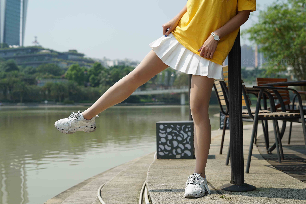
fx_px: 425
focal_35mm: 50
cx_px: 153
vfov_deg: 27.0
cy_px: 102
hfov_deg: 39.6
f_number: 4
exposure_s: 1/1250
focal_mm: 50
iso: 100
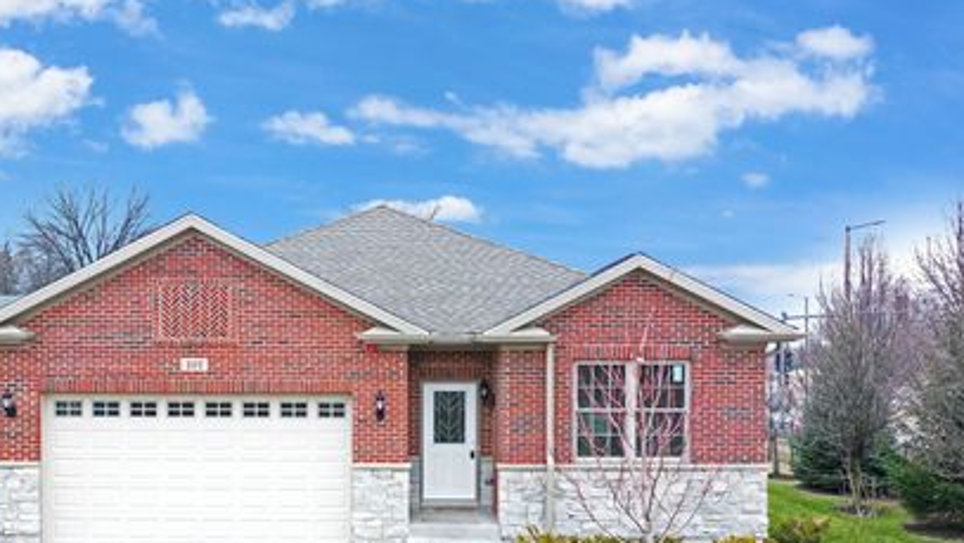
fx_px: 920
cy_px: 385
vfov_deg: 32.4
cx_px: 381
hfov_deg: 54.8
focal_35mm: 36
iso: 400
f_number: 4
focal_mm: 10.26
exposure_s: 1/100
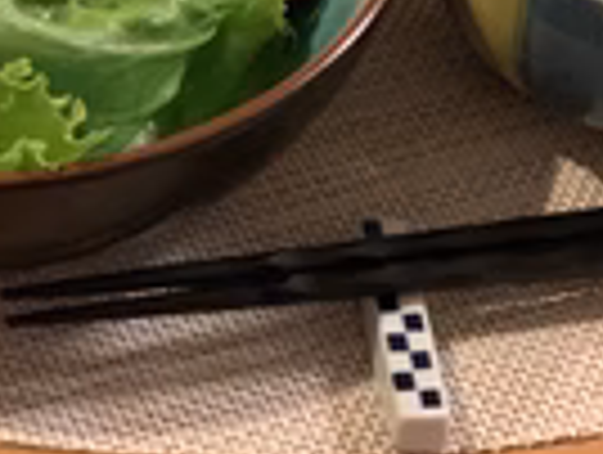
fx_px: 2705
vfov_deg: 9.4
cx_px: 320
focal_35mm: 155
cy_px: -171
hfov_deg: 12.7
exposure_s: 1/25
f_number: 2.4
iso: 640
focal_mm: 6
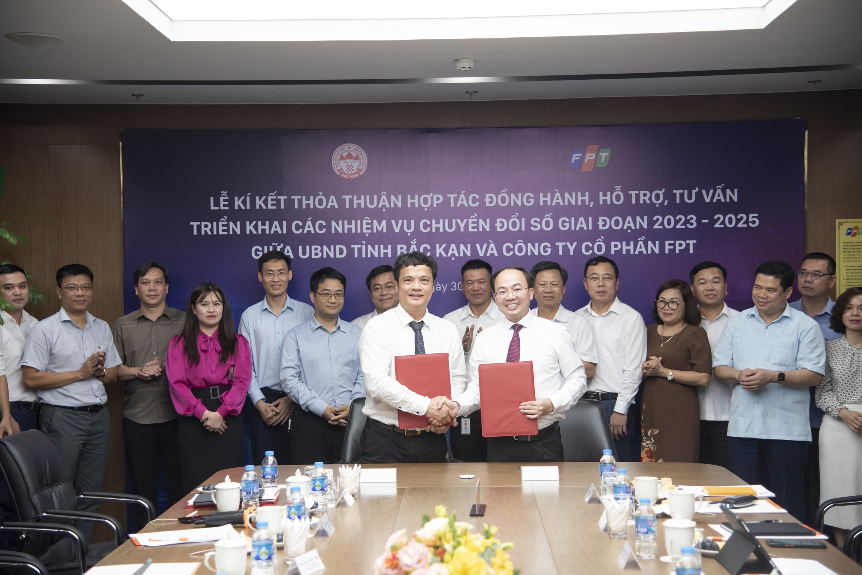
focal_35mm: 62
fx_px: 1485
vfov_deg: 21.9
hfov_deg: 32.4
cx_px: 431
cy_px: 288
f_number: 4
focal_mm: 62
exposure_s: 1/200
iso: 1250
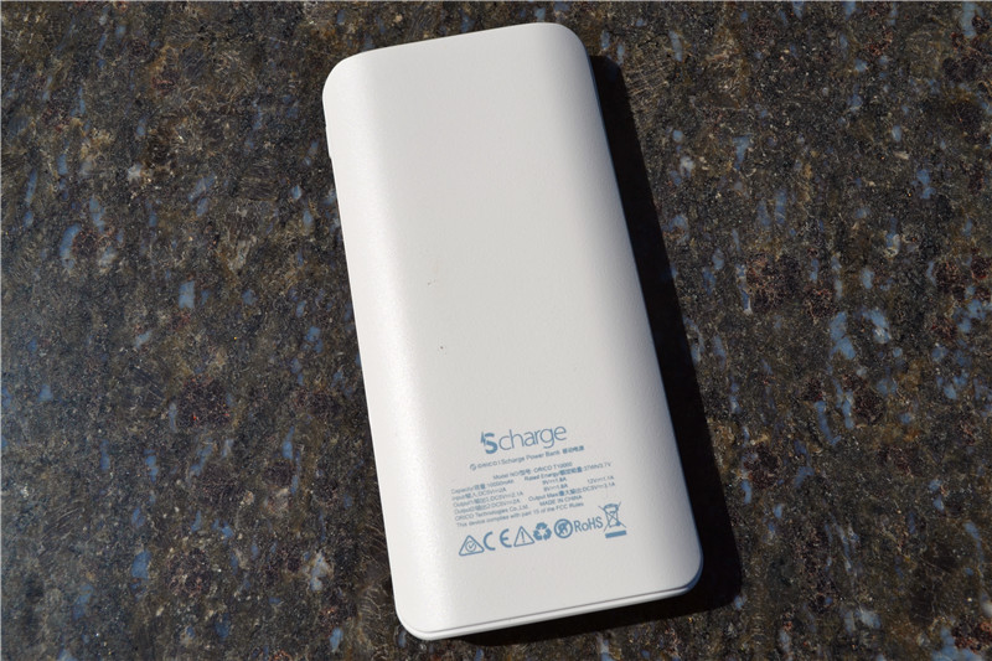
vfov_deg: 36.9
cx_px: 496
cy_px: 330
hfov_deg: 53.1
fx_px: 992
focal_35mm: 36
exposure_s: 1/400
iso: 100
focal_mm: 24
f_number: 10
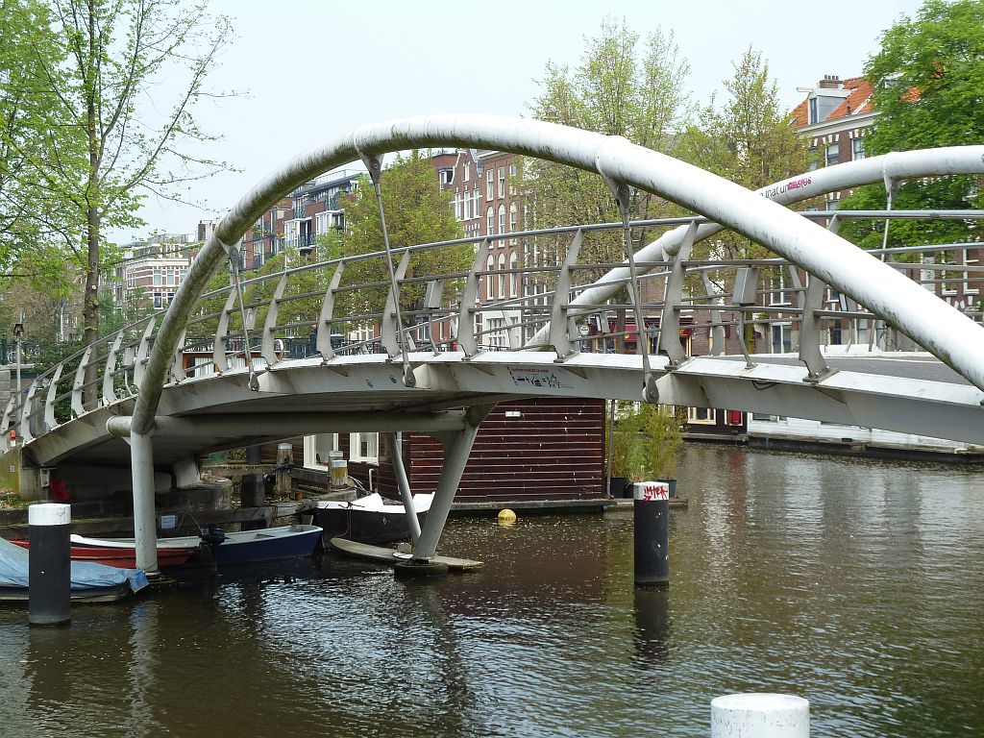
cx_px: 492
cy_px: 369
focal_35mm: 67
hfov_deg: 29.0
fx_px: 1905
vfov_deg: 21.9
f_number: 4.1
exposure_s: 1/200
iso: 80
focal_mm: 11
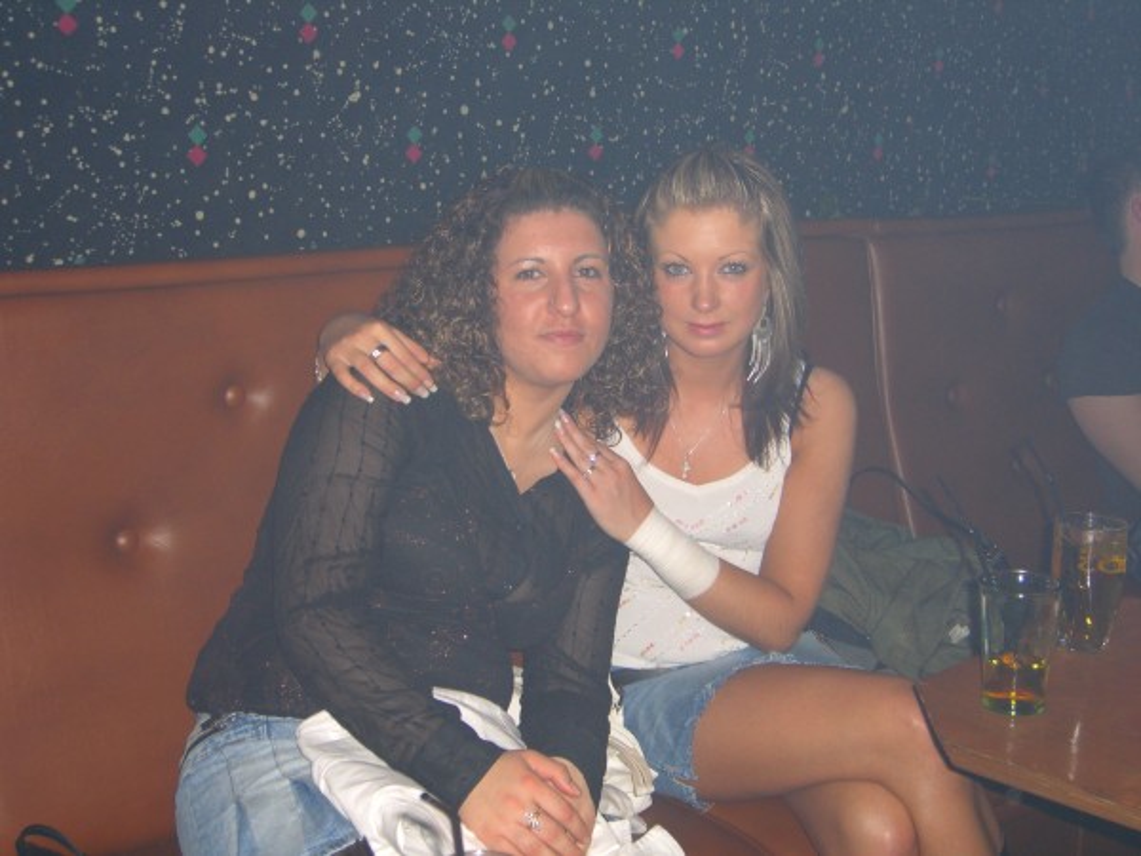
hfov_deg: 41.2
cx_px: 570
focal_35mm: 46
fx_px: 1516
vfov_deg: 31.5
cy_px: 428
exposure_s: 1/60
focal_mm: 9.5
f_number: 3.1
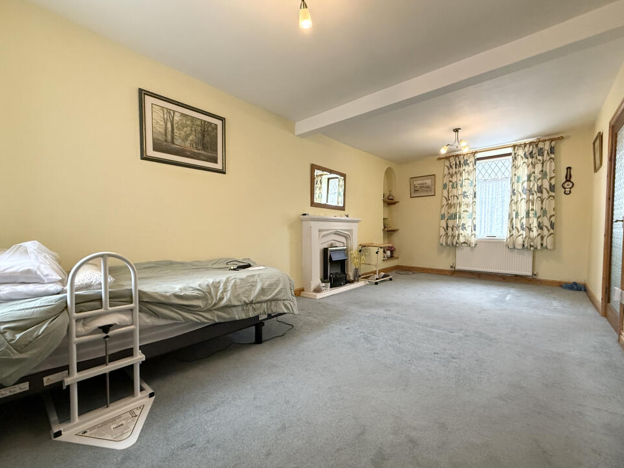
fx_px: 270
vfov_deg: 81.7
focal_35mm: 15
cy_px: 243
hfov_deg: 98.1
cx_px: 322
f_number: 2.2
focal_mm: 2.22
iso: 320
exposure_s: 1/100
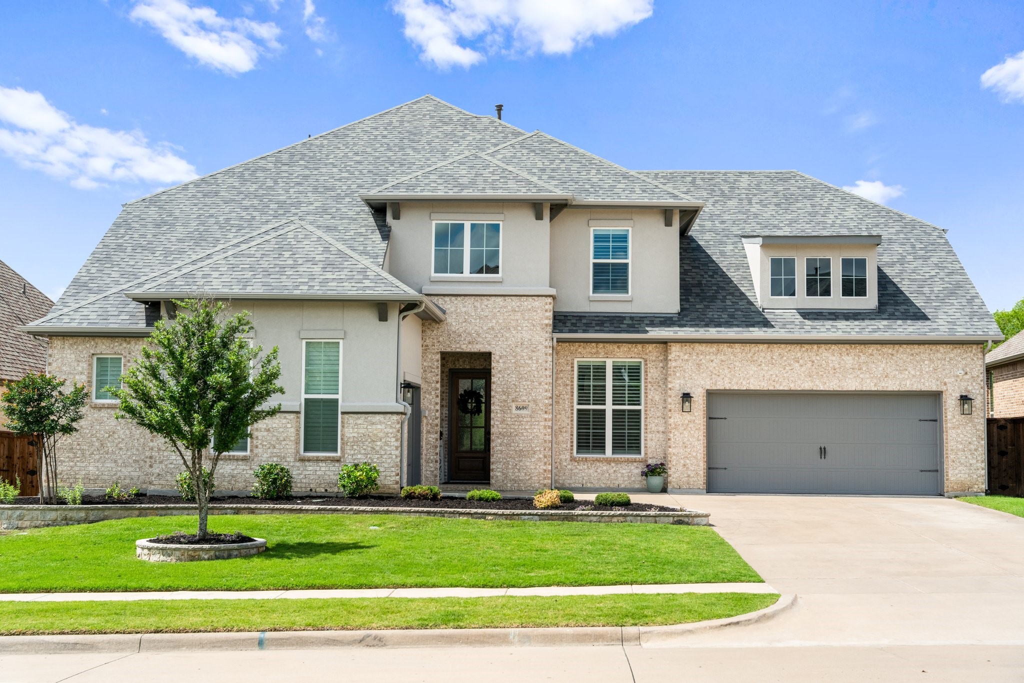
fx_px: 1343
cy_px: 342
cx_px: 512
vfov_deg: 28.5
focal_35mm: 47
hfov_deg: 41.7
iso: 800
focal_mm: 47.2
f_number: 5.6
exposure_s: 1/1000
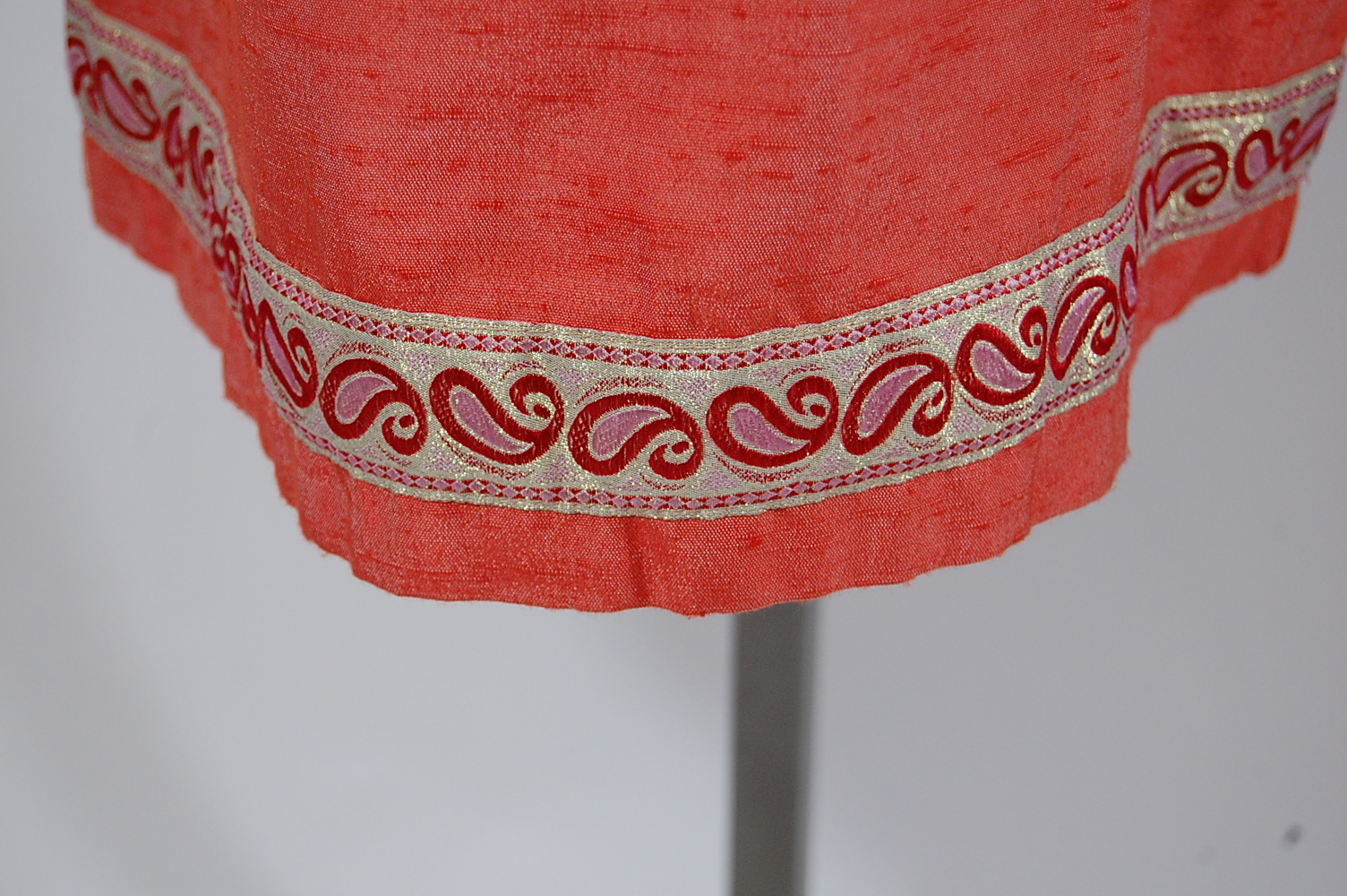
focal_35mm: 82
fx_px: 3084
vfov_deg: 16.5
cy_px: 448
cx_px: 674
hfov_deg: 24.6
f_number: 5.6
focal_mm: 55
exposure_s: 1/30
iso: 720
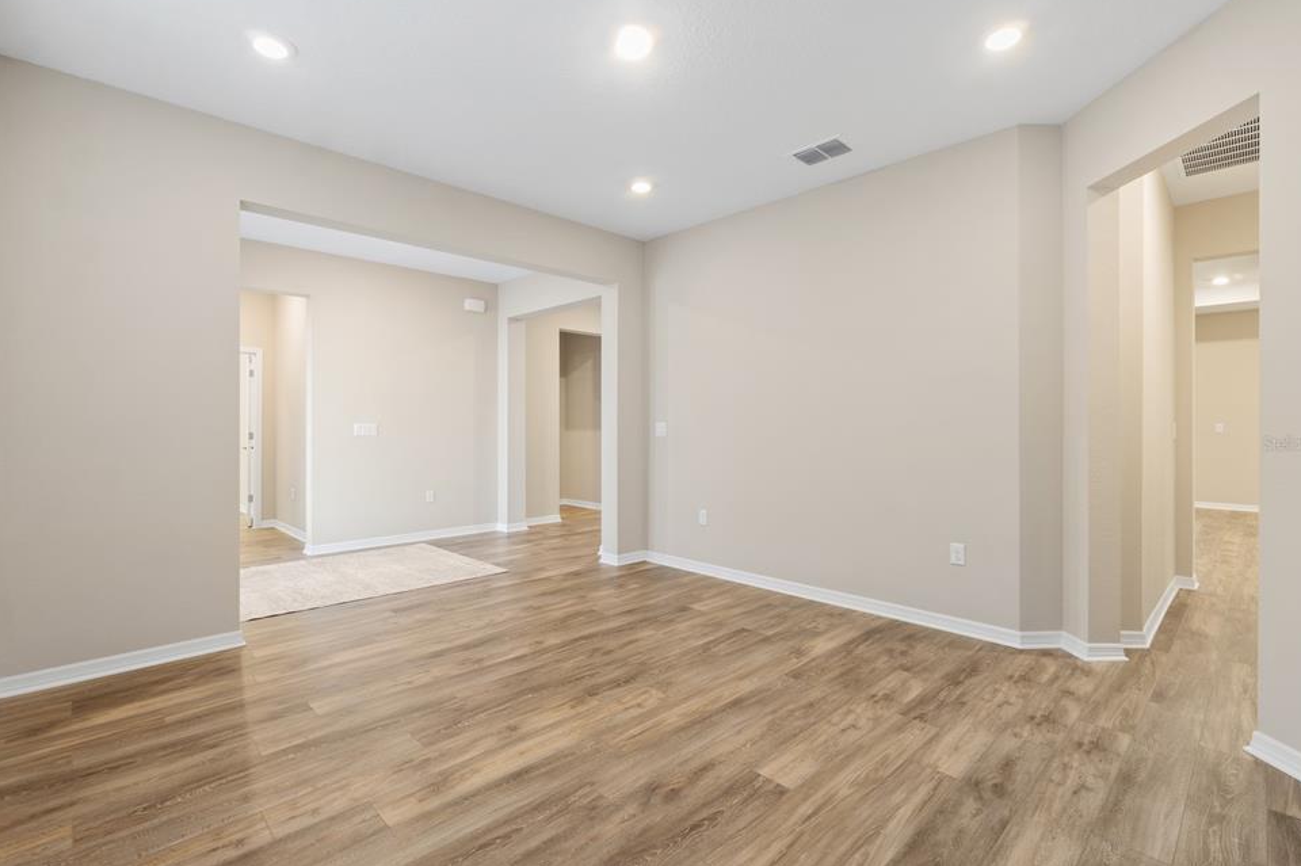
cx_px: 646
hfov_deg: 96.8
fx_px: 578
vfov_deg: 73.7
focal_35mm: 16
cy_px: 443
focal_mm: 10
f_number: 8
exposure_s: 1.6
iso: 100
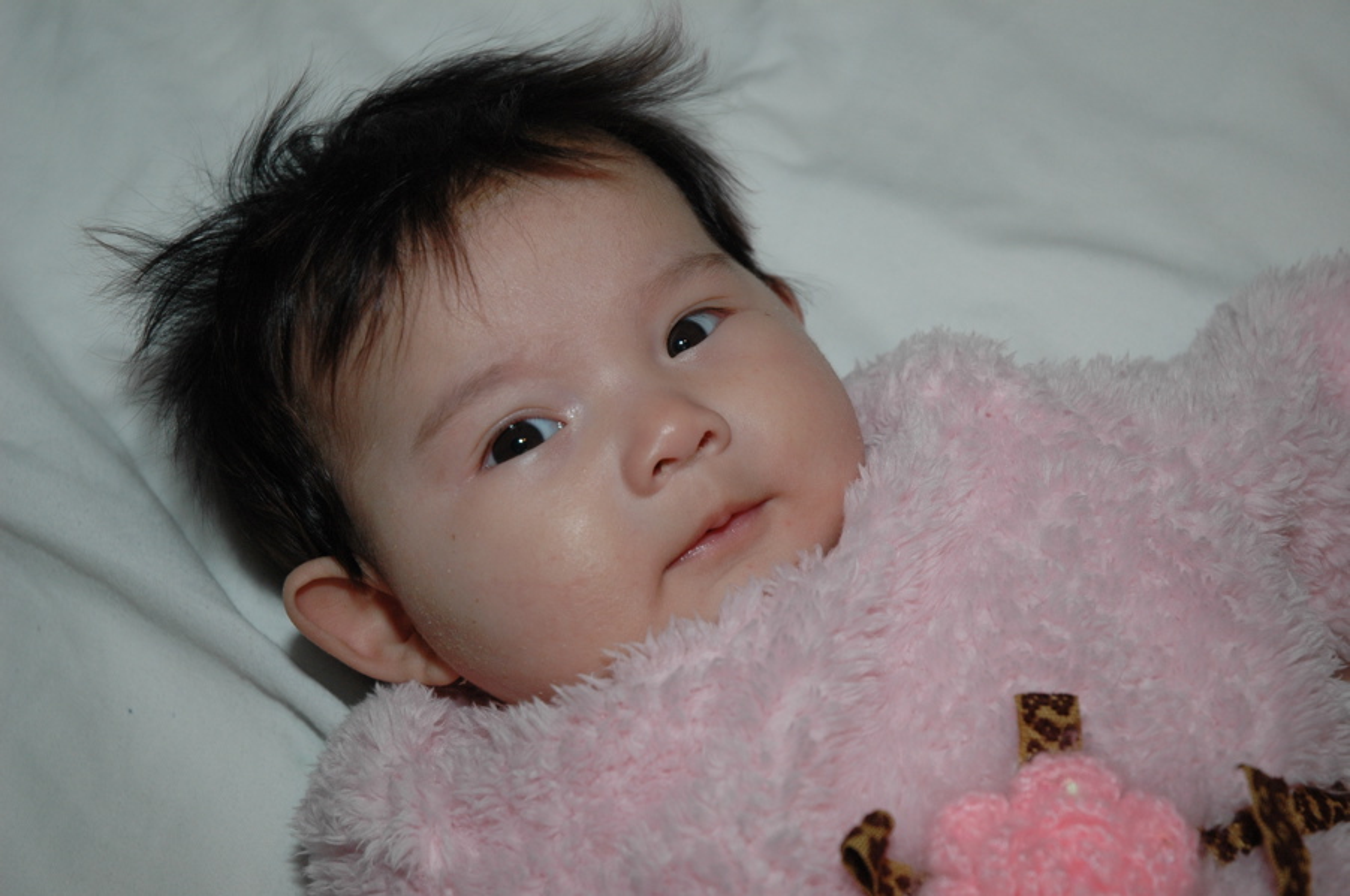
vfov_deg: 18.9
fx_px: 2697
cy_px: 448
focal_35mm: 72
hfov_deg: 28.1
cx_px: 675
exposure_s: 1/60
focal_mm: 48
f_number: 5
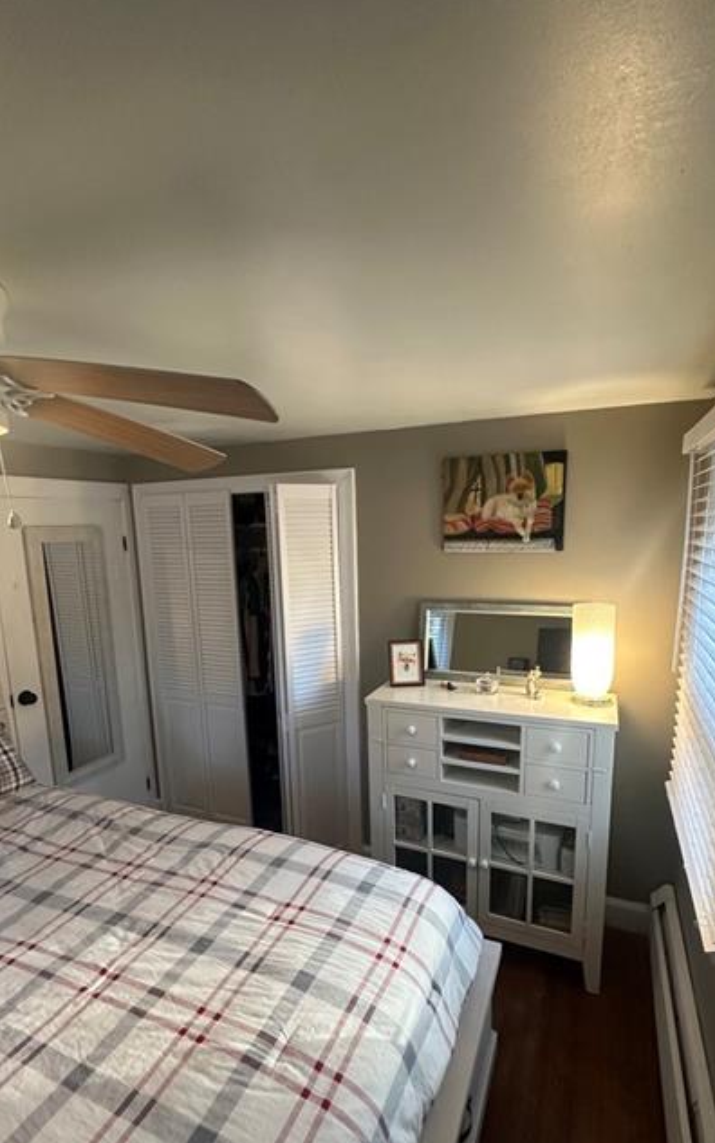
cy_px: 623
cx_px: 361
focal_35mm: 18
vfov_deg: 90.8
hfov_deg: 65.0
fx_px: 561
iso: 200
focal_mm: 2.22
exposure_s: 1/60
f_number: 2.2
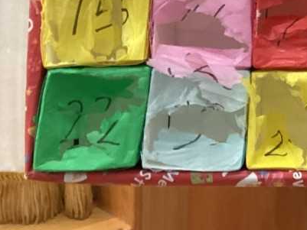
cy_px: -21
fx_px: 878
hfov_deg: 18.7
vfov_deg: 14.6
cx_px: 378
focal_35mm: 99
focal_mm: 3.3
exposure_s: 1/50
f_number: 2.4
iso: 200
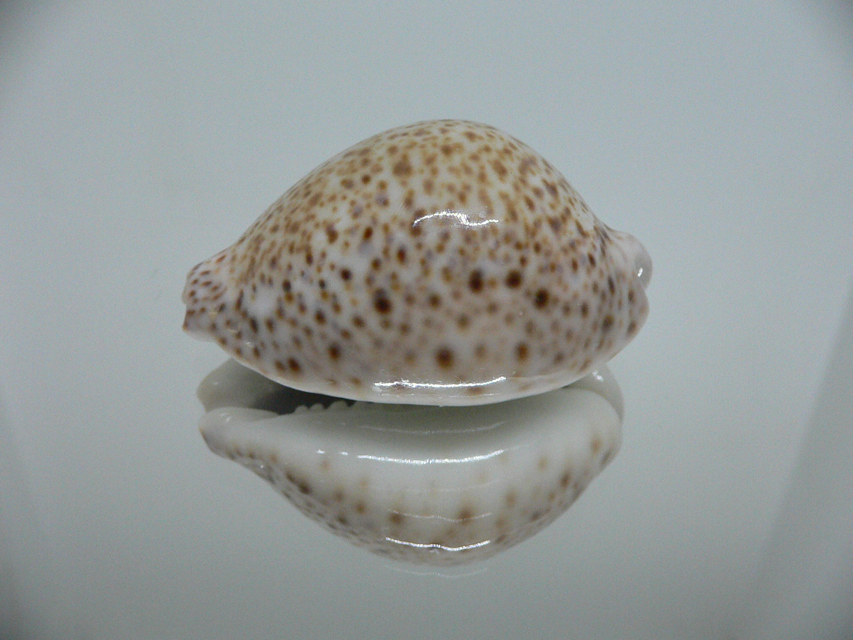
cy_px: 320
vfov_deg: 40.7
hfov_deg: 52.6
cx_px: 426
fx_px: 862
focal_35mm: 35
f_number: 2.8
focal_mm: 4.6
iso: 200
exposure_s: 1/60
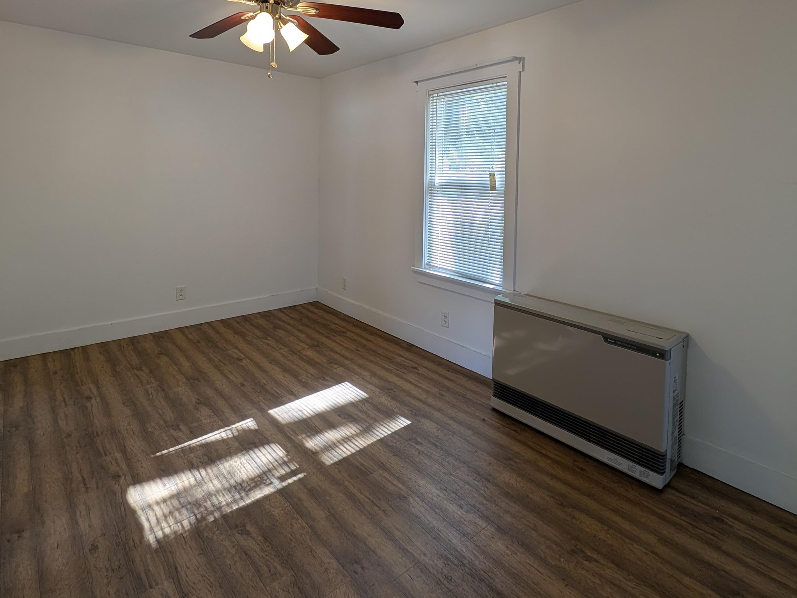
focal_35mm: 18
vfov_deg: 69.2
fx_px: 414
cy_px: 192
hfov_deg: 87.8
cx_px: 399
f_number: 1.95
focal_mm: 2.23
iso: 47
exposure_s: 1/60
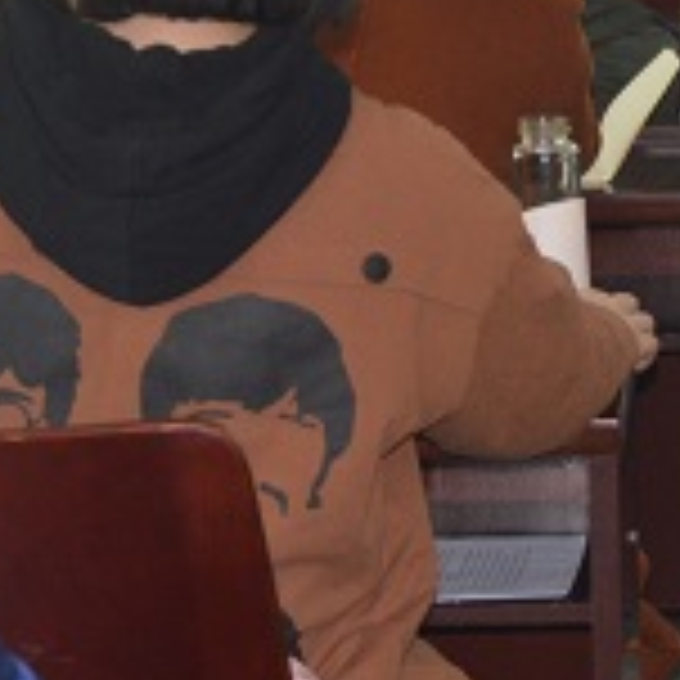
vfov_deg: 8.9
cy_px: -484
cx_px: 513
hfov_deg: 9.2
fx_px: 4200
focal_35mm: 189
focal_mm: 28
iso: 500
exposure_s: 1/60
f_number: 4
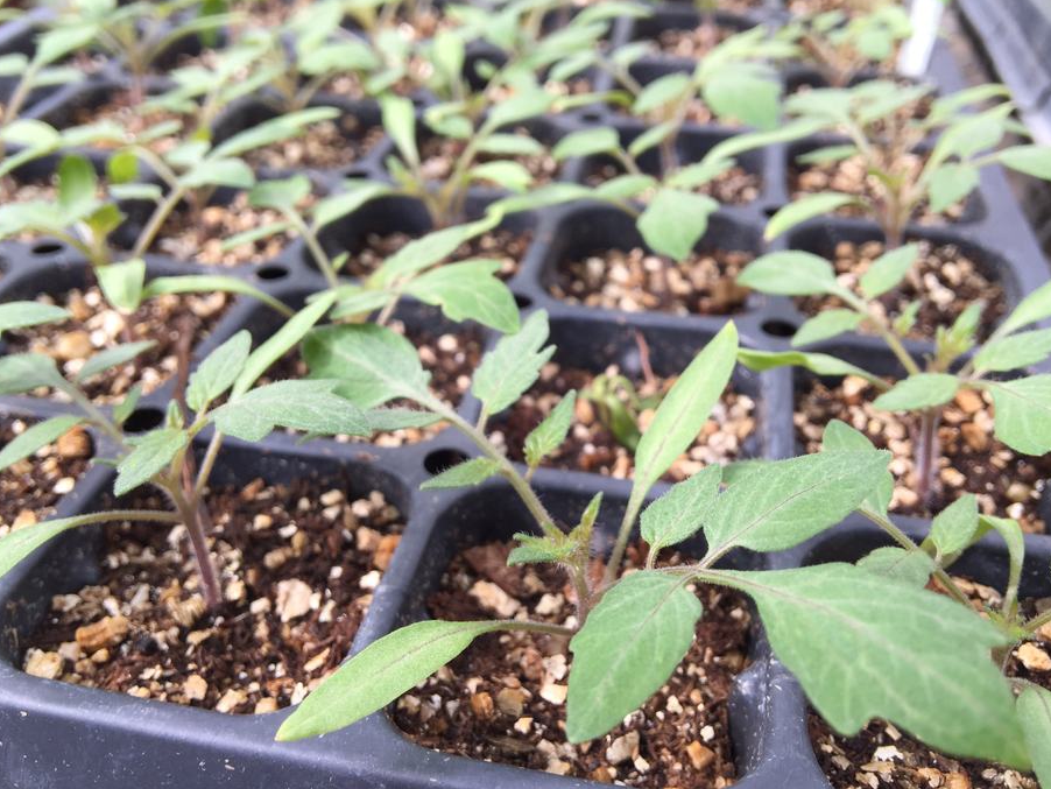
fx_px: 911
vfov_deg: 46.8
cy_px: 396
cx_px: 517
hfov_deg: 59.9
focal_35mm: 30
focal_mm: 4.15
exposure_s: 1/258
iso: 32
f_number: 2.2
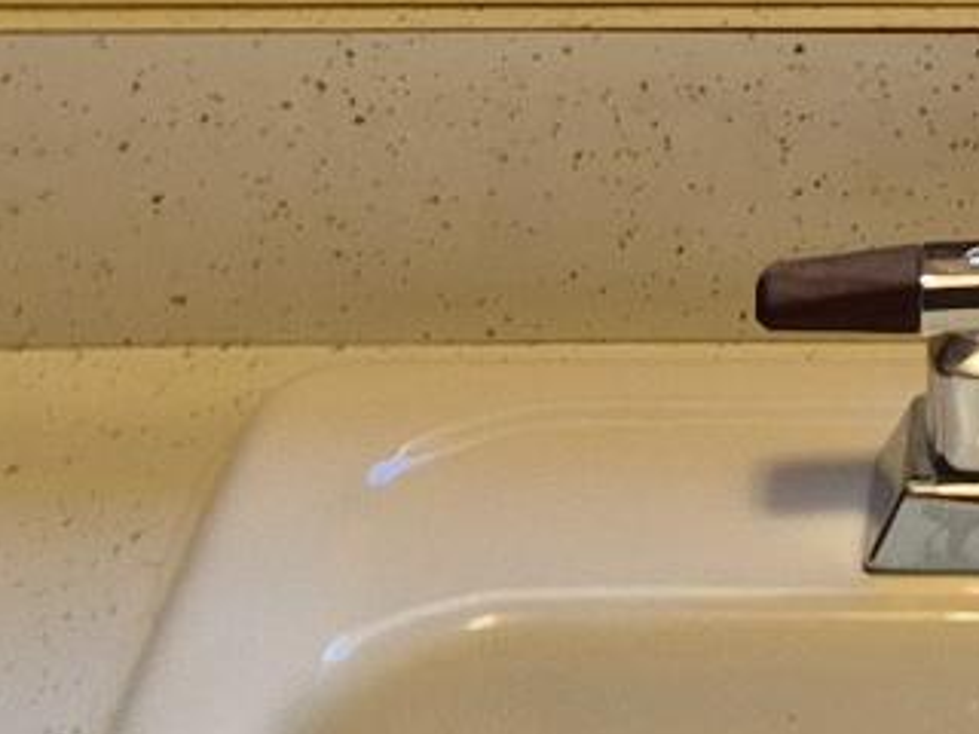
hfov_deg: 13.0
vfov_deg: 8.9
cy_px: -1150
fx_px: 4157
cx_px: 1242
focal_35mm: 147
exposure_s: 1/120
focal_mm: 5.4
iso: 125
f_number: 1.8
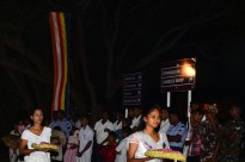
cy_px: 203
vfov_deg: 16.4
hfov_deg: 25.4
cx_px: 59
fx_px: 537
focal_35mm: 79
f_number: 5.6
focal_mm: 18
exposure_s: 1/50
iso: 500
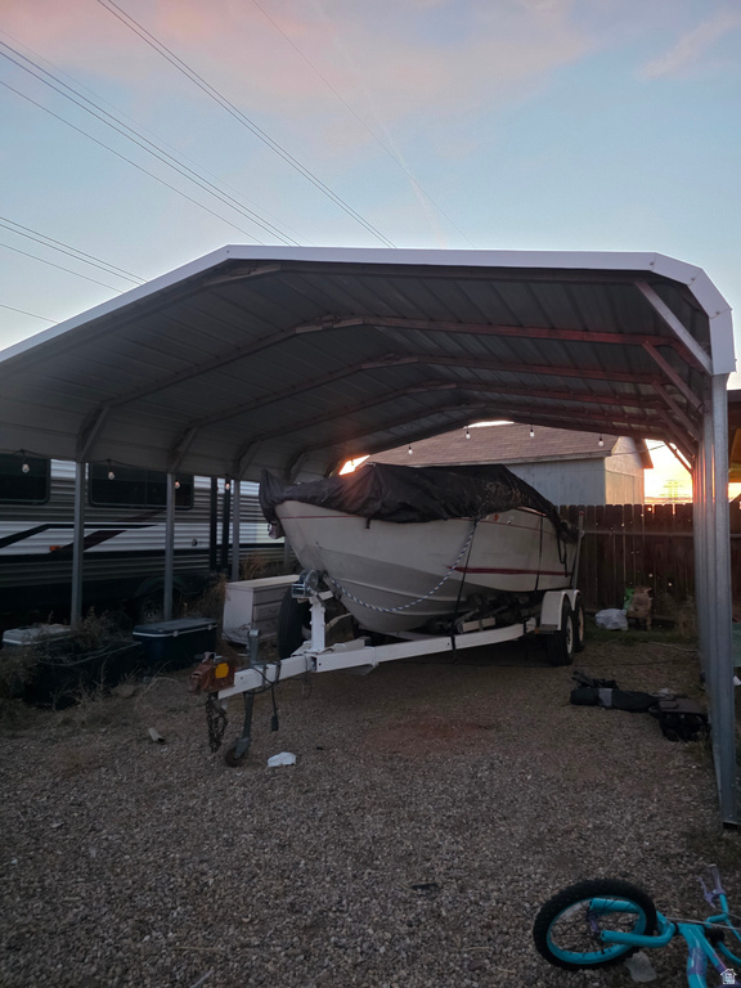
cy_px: 494
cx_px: 370
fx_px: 656
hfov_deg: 58.9
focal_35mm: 23
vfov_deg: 73.9
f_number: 1.7
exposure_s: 1/30
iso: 1250
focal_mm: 6.3
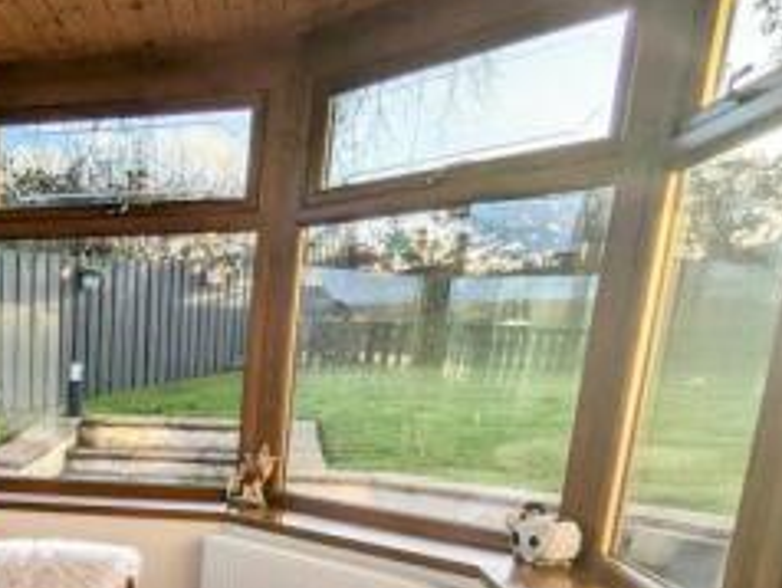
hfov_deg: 40.4
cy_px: 570
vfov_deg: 34.1
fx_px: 882
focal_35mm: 39
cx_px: -39
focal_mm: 2.35
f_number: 2.2
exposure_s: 1/478
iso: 44
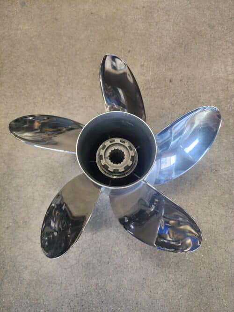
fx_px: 207
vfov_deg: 73.9
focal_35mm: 23
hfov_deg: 58.9
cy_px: 156
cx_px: 117
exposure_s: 1/120
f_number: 1.8
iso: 640
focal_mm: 6.4
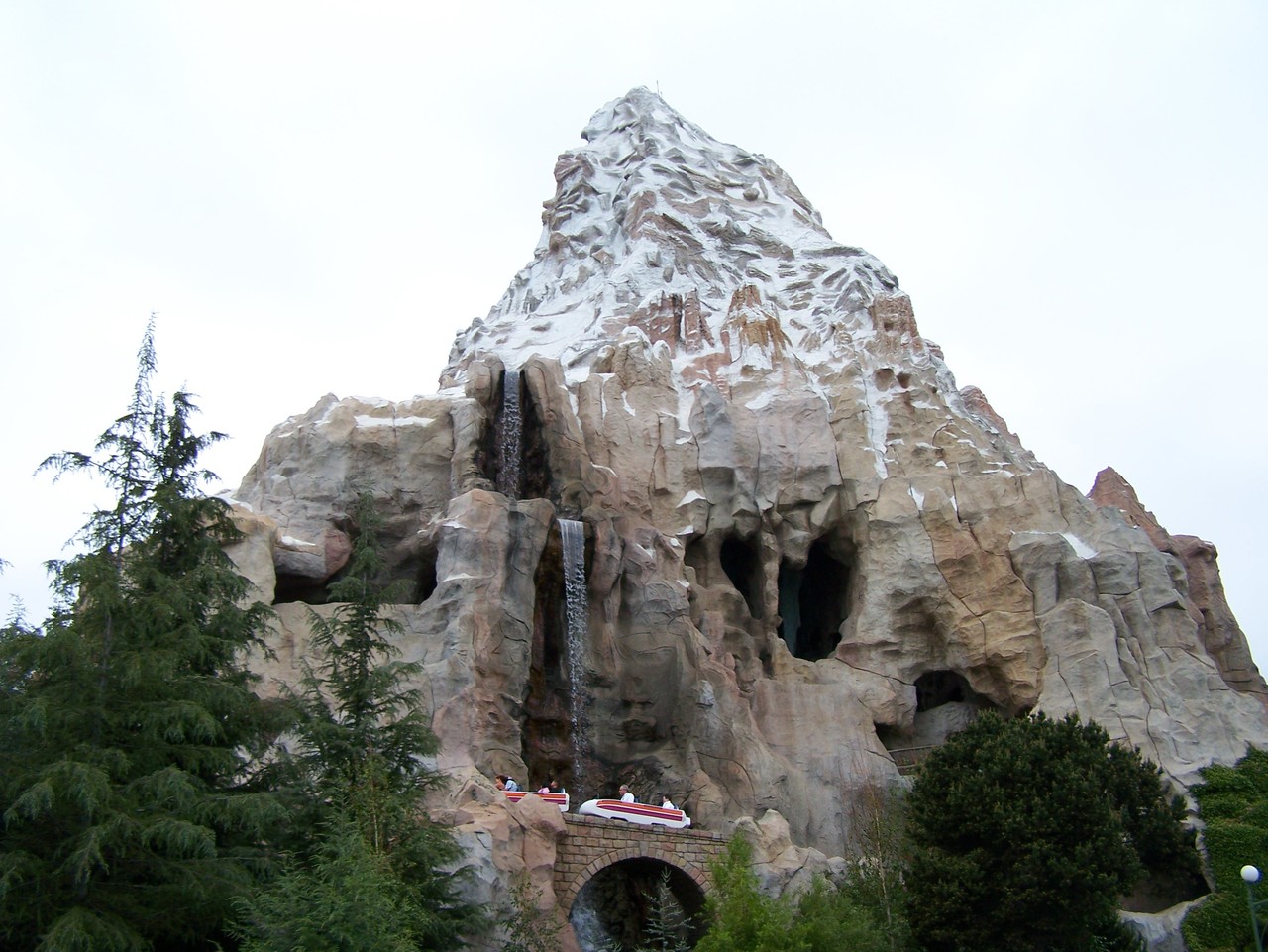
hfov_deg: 49.0
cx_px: 634
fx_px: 1392
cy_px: 476
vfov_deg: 37.7
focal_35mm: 38
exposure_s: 1/640
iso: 80
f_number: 2.8
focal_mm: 6.3
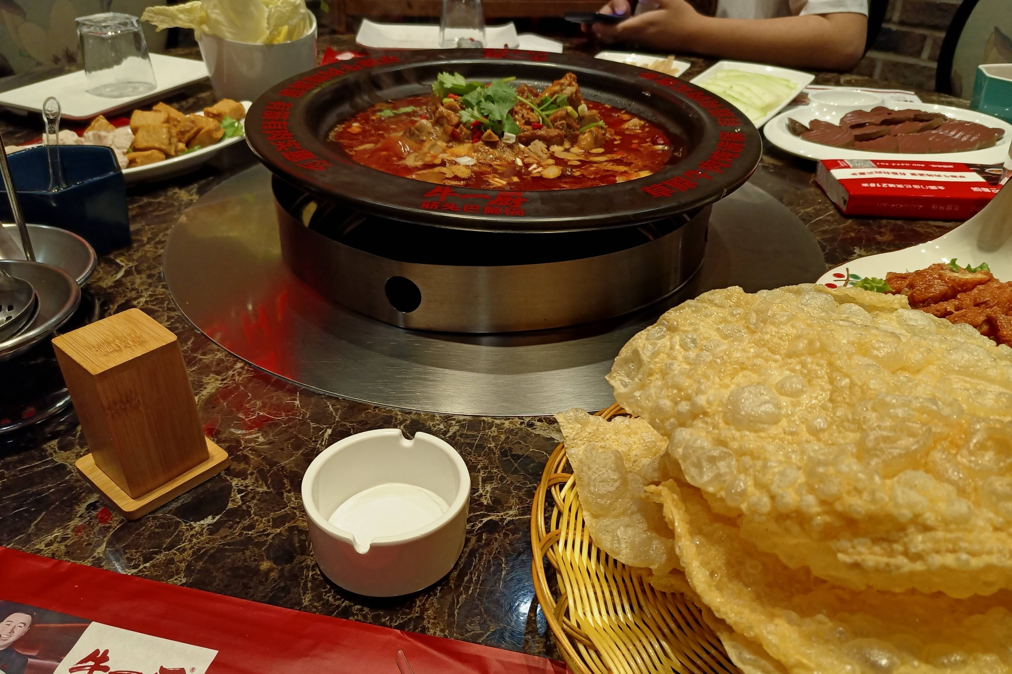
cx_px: 513
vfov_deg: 46.4
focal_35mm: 28
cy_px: 354
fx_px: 787
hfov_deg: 65.5
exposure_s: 1/33.3
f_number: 1.8
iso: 251
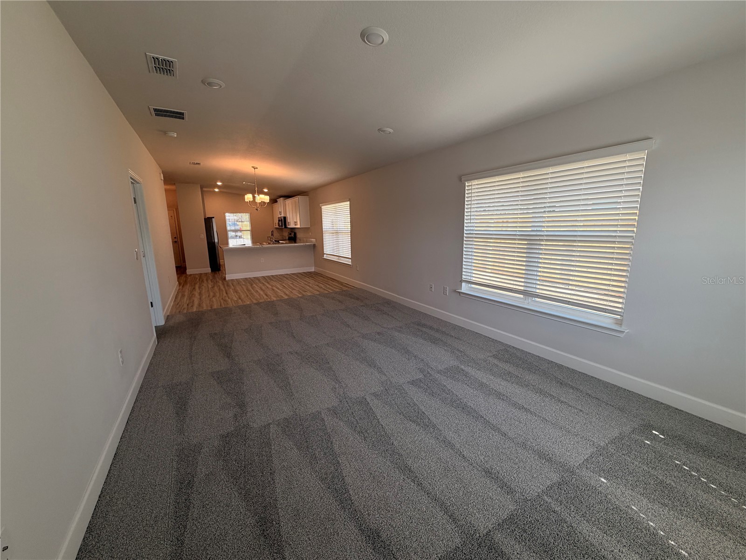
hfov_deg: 102.1
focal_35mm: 14
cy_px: 280
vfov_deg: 85.7
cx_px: 373
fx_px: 302
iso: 64
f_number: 2.2
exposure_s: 1/120
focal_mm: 2.22
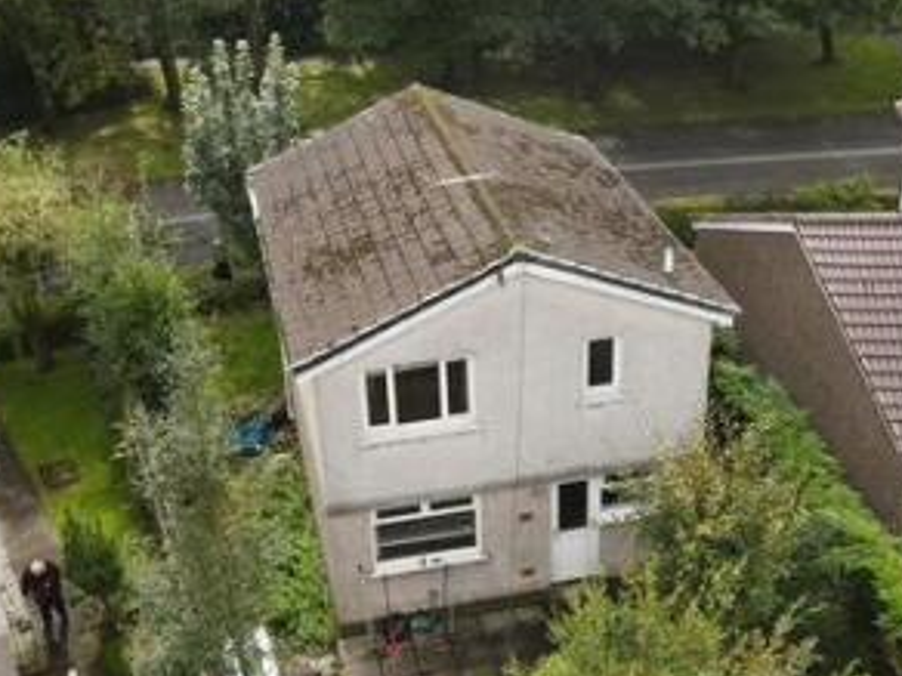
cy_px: 344
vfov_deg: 30.3
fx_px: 1251
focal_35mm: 48
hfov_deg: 39.4
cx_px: 561
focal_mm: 4.5
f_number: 2.8
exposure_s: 1/200
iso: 100
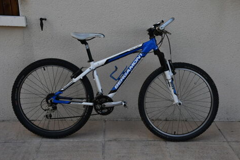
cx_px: 121
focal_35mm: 47
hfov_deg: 41.9
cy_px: 80
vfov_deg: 28.6
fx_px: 313
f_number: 7.1
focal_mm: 31
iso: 200
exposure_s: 1/200
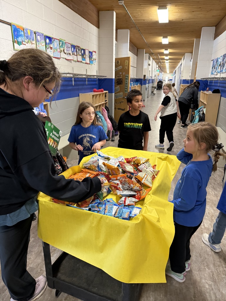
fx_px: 209
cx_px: 113
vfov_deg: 71.6
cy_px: 150
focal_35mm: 24
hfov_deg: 56.8
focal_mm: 6.76
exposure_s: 1/60
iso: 400
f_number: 1.78
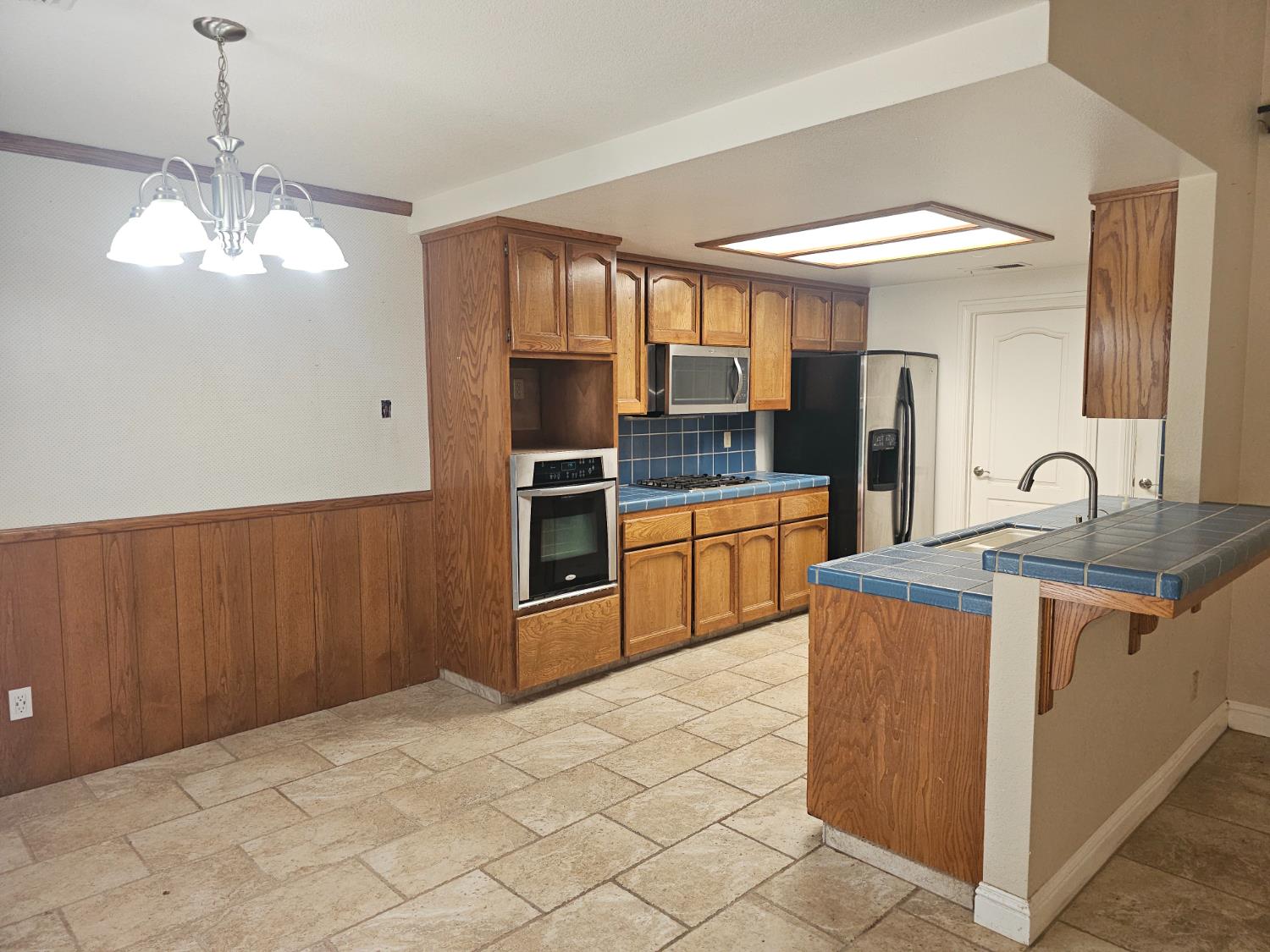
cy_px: 476
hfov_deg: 73.9
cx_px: 635
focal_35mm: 23
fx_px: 844
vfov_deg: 58.9
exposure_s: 1/60
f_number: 1.7
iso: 125
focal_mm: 6.3
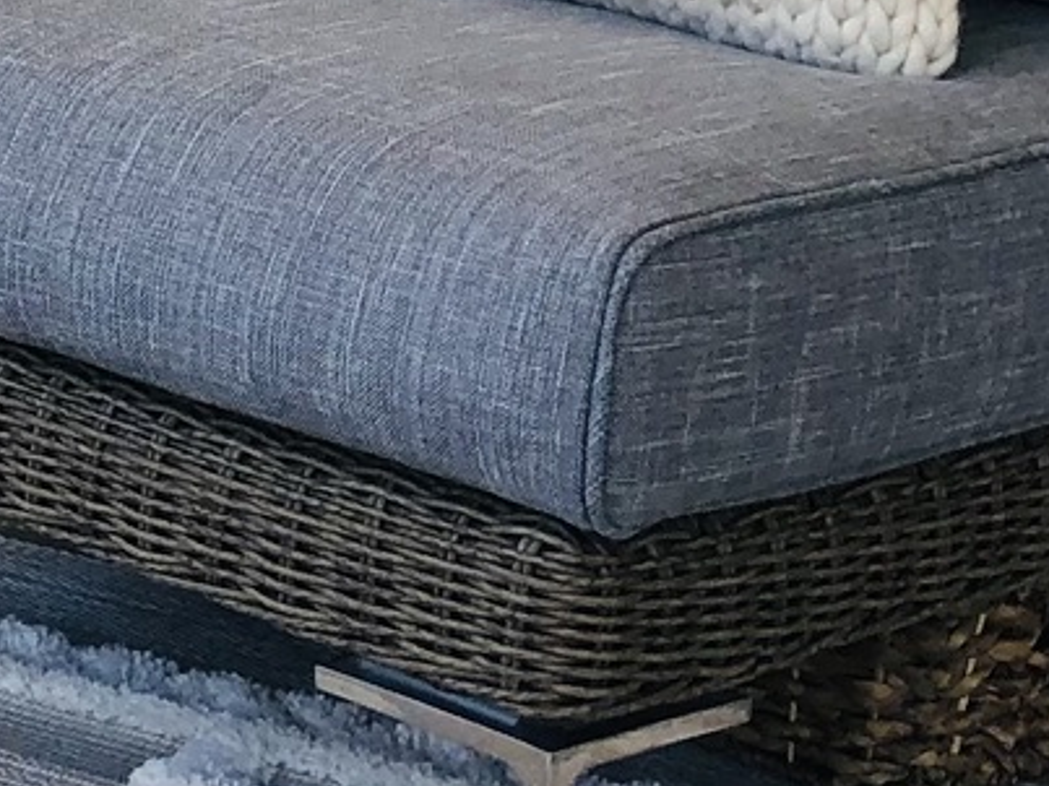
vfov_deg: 10.3
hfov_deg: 12.9
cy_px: -362
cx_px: -823
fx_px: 4211
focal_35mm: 139
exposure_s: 1/120
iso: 40
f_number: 1.8
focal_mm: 4
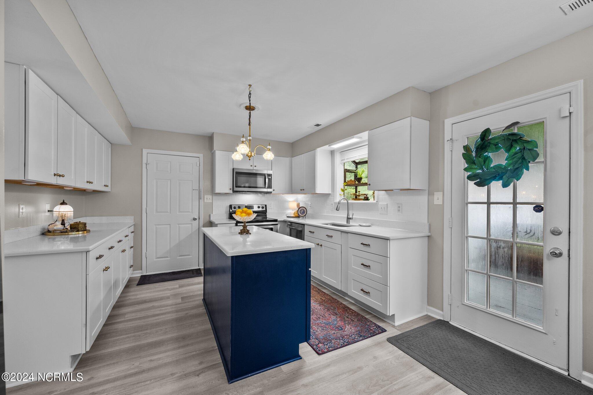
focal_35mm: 14
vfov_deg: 81.2
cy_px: 198
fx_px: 231
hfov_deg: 104.3
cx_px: 296
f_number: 7.1
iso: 640
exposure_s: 1/4
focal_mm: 14
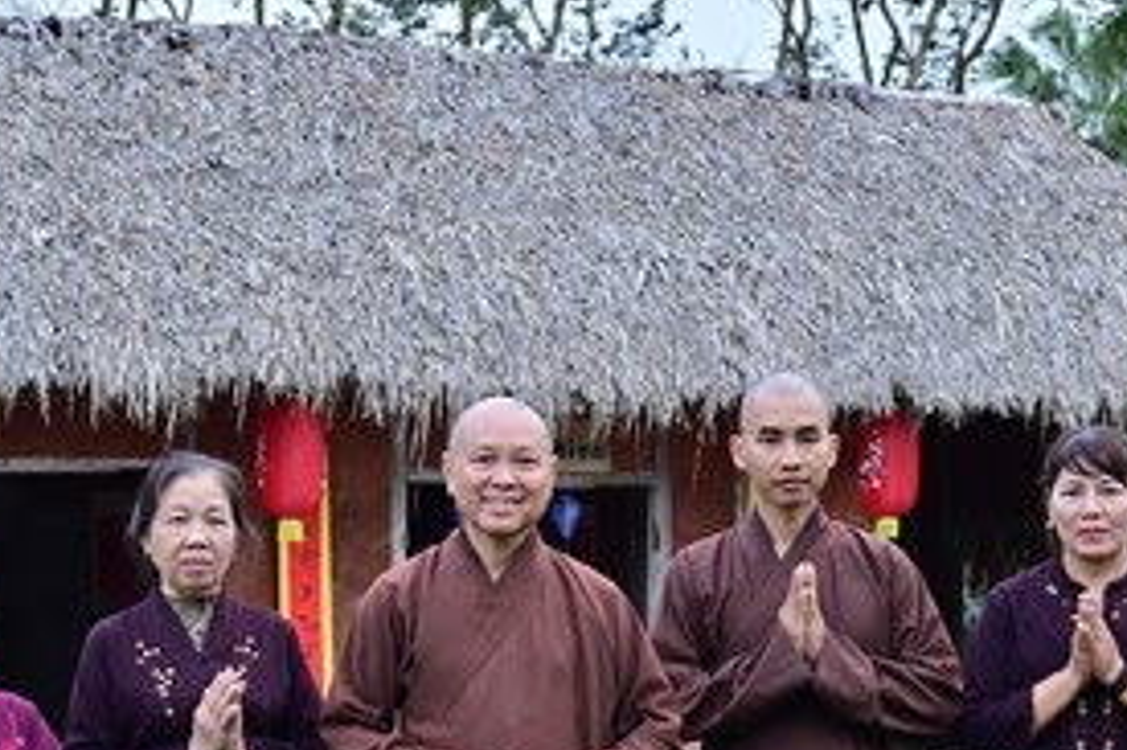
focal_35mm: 118
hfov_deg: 17.3
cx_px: 484
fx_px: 3692
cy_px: 541
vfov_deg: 11.6
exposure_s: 1/100
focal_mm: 50
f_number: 5
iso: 160
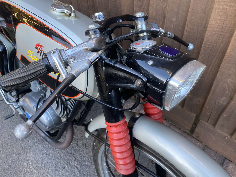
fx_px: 177
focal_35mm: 26
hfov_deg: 67.3
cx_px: 118
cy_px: 88
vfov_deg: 53.1
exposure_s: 1/121
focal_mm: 4.25
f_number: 1.8
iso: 125
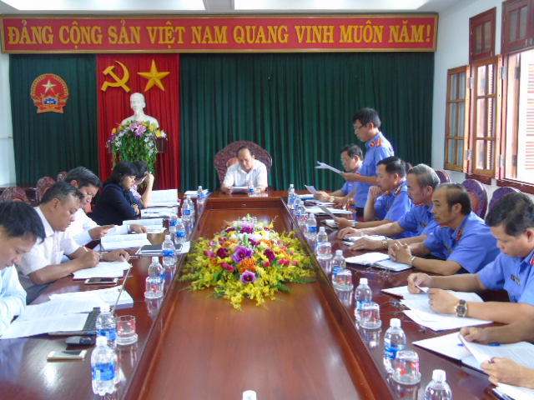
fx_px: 617
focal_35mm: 40
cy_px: 200
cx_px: 267
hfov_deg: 46.8
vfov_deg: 36.0
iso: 400
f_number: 3.9
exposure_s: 1/13
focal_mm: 7.1
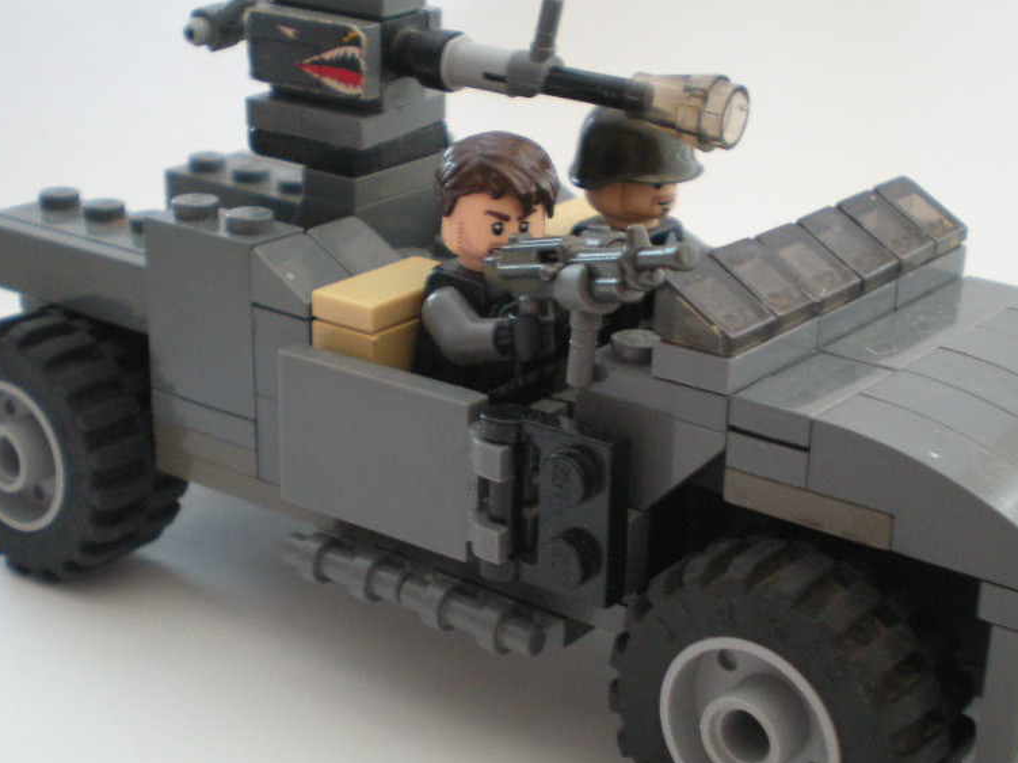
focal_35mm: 60
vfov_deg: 24.4
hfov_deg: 32.1
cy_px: 356
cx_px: 595
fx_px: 1764
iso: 245
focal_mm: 7.4
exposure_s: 1/7.9
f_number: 3.5
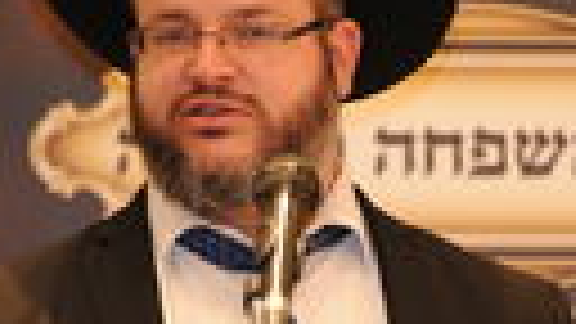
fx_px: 7728
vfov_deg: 2.4
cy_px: 324
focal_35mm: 506
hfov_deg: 4.3
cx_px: 396
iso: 1600
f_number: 5
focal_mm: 155
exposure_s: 1/160
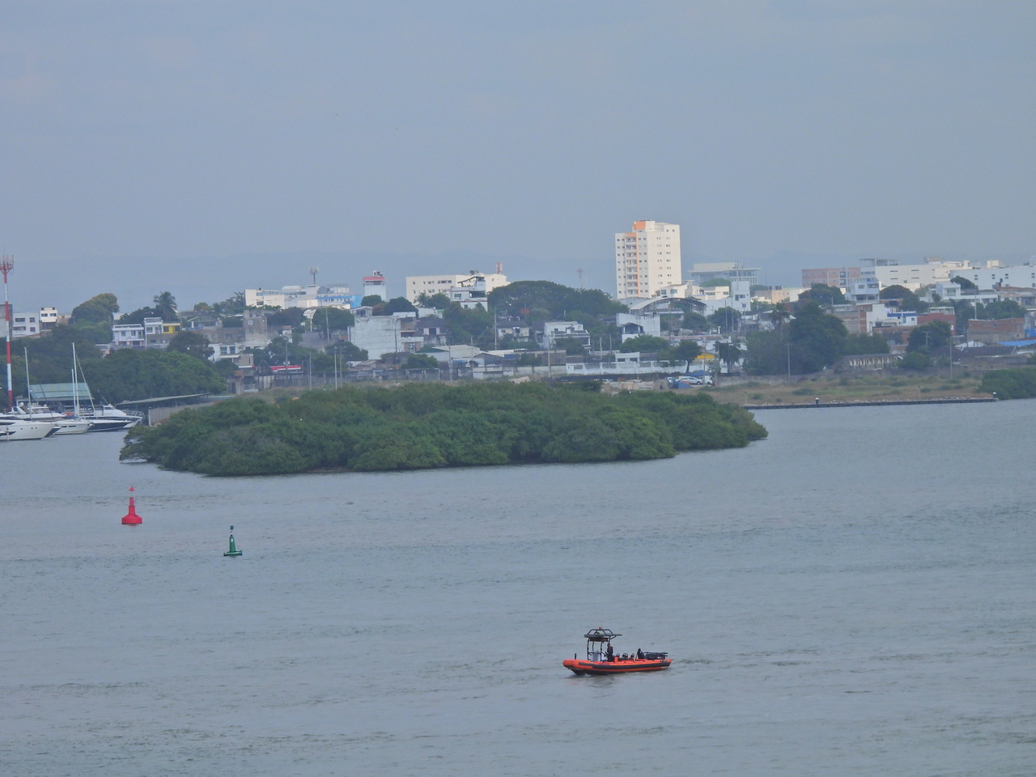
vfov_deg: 6.8
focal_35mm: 220
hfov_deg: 9.0
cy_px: 388
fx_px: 6584
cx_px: 518
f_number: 4.5
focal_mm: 39.3
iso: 100
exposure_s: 1/1000
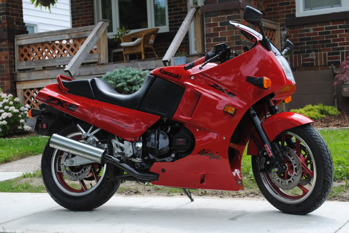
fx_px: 641
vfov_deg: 20.7
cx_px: 174
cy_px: 116
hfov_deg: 30.5
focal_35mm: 66
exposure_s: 1/200
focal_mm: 44
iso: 100
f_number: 7.1
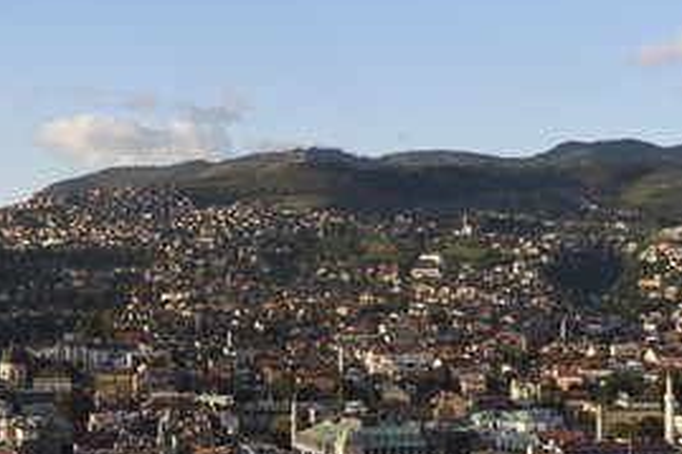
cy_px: 340
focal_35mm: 75
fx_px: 1420
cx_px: 363
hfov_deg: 27.0
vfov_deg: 18.0
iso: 200
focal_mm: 48
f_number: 9
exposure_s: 1/125
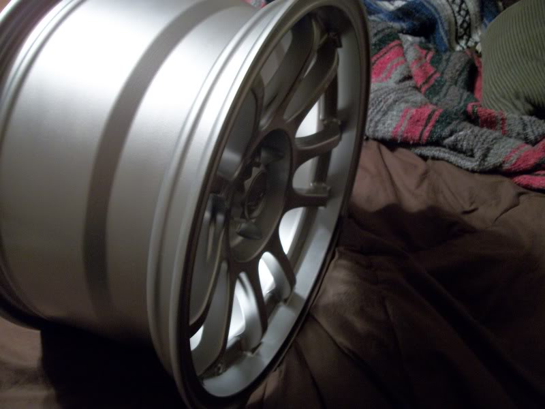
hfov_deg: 56.8
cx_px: 272
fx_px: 504
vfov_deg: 44.2
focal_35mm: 32
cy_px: 204
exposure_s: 1/8
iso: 250
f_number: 2.9
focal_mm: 5.7
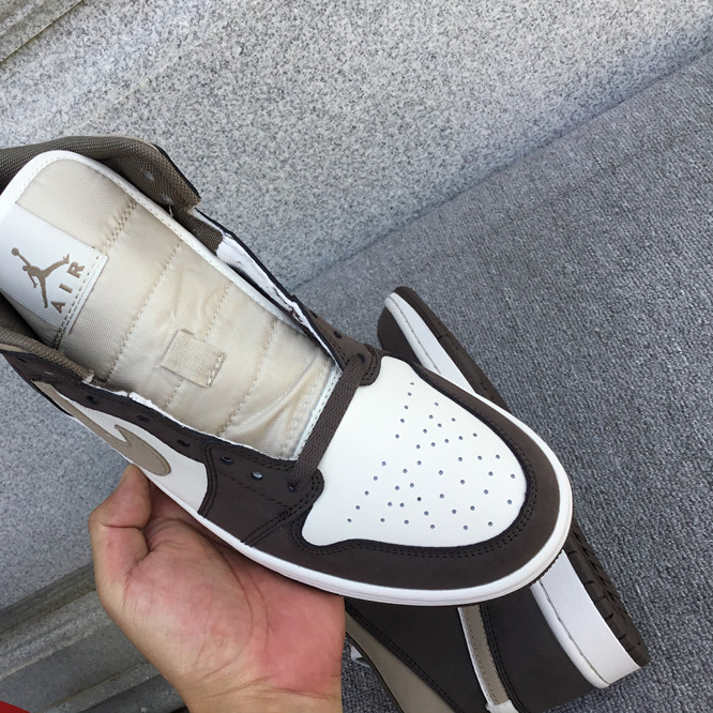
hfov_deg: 44.3
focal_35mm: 37
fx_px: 862
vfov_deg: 44.9
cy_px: 358
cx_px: 243
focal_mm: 3.3
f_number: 2.4
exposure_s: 1/342
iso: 25
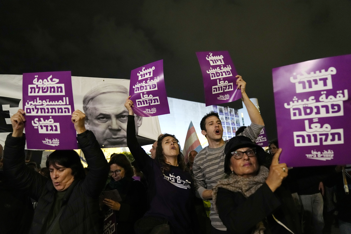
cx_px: 176
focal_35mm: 24
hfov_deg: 73.7
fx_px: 234
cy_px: 117
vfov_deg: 53.1
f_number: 2.8
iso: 4000
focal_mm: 24
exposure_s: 1/125
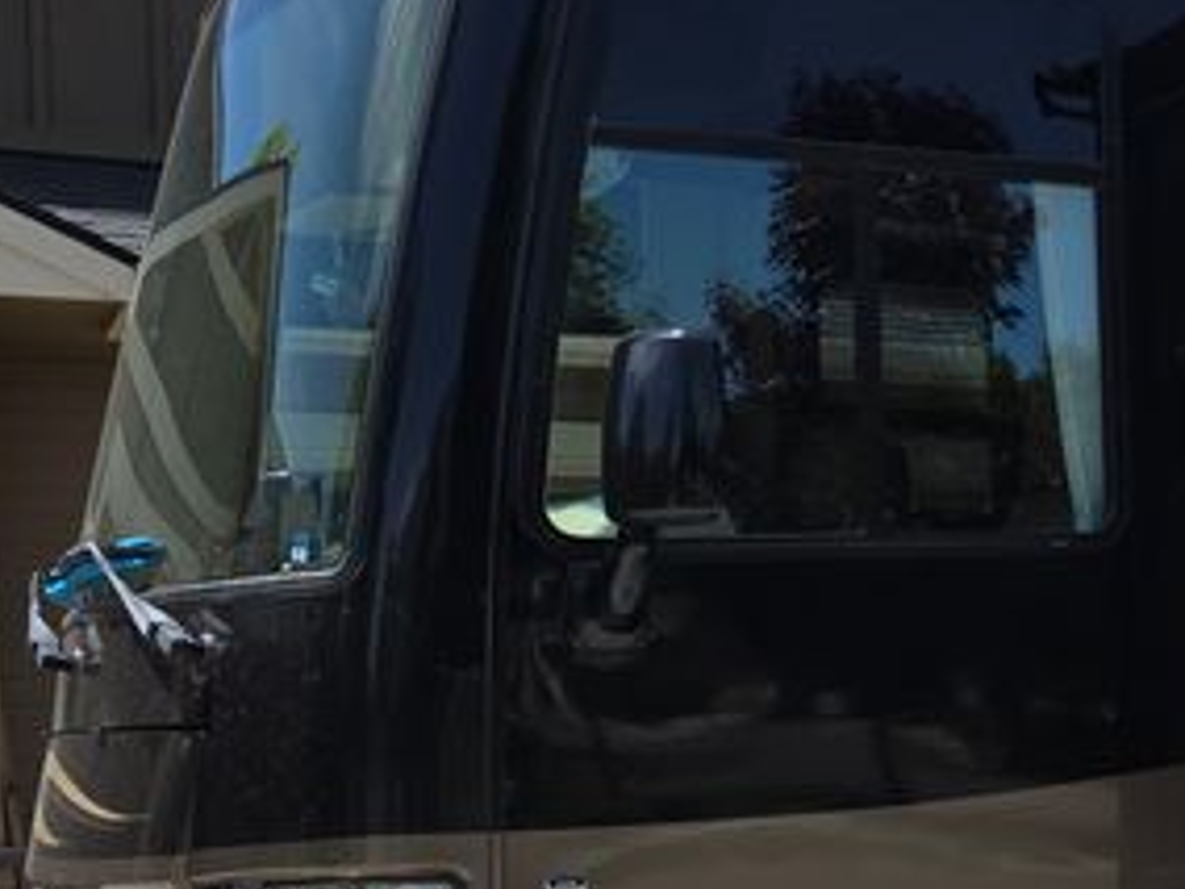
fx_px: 2841
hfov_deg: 20.6
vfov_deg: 17.5
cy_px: 780
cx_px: 1702
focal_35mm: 83
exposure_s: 1/790
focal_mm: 6.3
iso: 12
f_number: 1.7
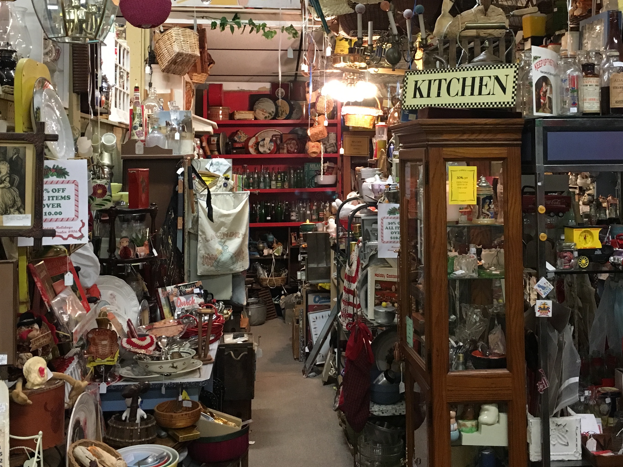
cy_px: 137
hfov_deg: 43.8
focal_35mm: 43
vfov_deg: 33.1
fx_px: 774
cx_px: 343
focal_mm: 4.15
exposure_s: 1/15
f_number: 2.2
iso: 200
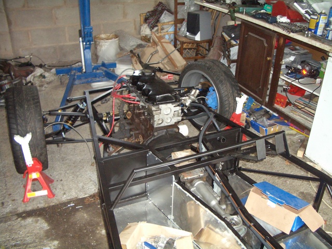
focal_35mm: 35
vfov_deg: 40.7
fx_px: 336
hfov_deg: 52.6
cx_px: 166
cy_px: 124
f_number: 2.6
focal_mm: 5.8
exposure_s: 1/60
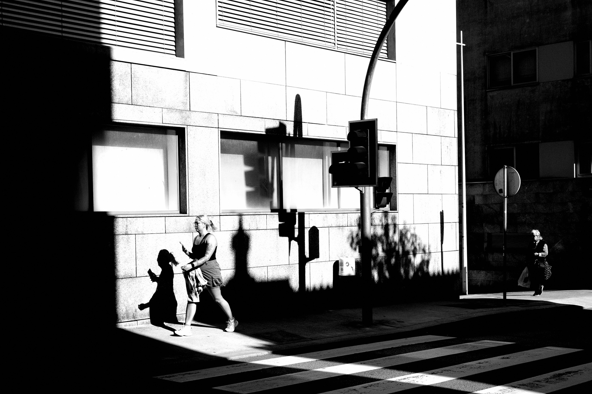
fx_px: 806
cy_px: 220
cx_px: 329
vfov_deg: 27.5
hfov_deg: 40.3
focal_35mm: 49
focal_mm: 26
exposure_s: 1/1000
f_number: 5.6
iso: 200
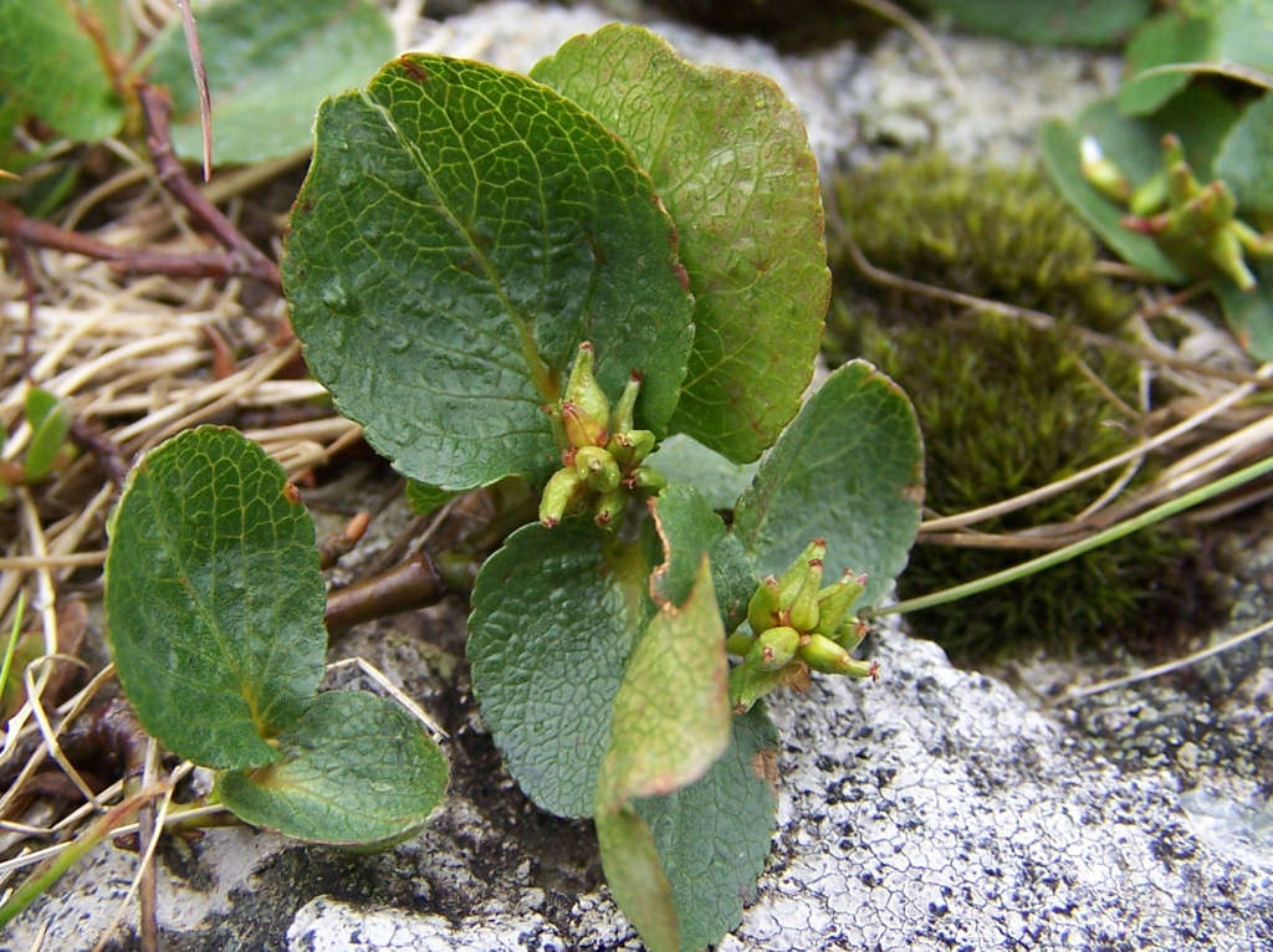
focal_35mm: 38
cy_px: 476
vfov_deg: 37.7
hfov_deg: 49.0
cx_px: 636
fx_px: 1396
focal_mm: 6.3
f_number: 2.8
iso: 80
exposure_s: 1/100
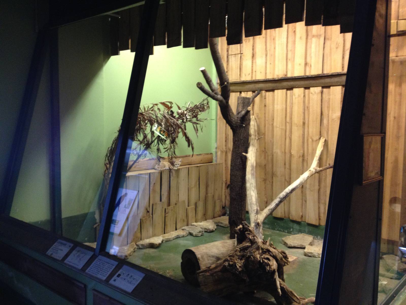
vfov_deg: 40.7
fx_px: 411
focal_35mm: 35
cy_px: 152
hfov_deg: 52.6
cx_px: 203
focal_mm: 4.28
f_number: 2.4
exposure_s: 1/20
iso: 250
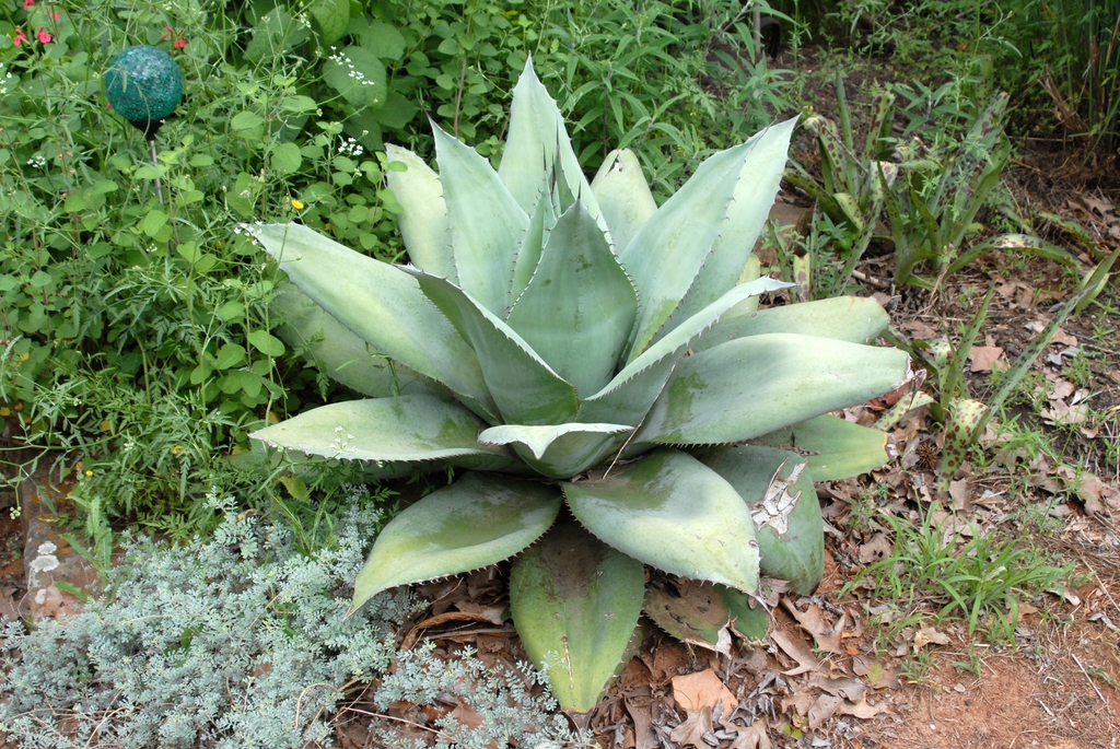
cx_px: 560
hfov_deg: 46.4
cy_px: 374
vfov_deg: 32.0
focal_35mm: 42
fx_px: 1308
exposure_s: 1/160
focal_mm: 28
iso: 400
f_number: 6.3
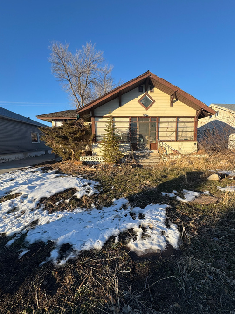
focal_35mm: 16
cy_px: 165
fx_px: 145
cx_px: 125
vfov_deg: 94.4
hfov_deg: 78.0
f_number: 2.2
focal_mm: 2.22
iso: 40
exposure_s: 1/804
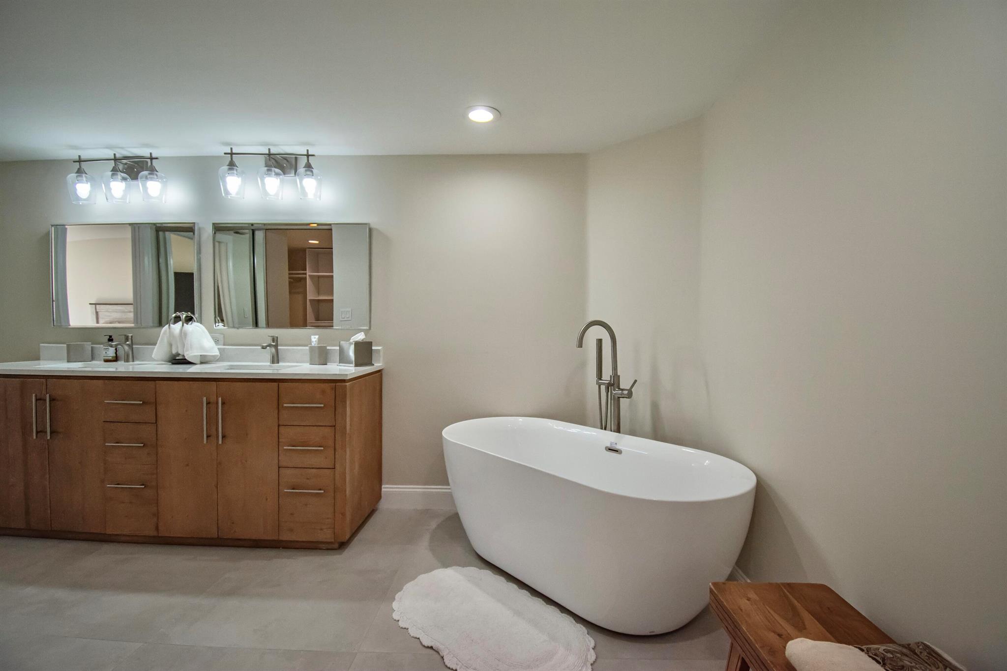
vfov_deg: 77.3
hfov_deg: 100.4
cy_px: 336
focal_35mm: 15
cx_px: 504
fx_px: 420
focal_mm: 10
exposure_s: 1/500
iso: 1250
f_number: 4.5
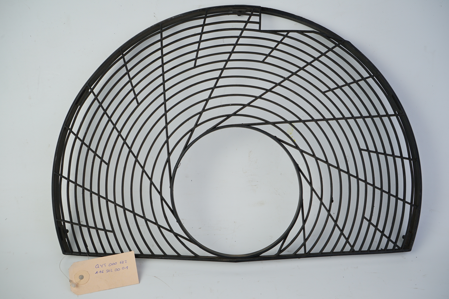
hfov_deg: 47.4
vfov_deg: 32.6
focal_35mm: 41
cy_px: 150
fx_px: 511
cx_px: 224
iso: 250
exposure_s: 1/160
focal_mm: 41
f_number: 9
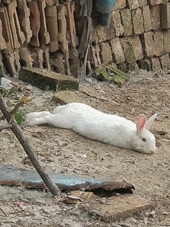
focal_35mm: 32
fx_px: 210
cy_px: 114
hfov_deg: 44.1
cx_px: 85
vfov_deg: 56.9
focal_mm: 5.5
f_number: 2.6
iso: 400
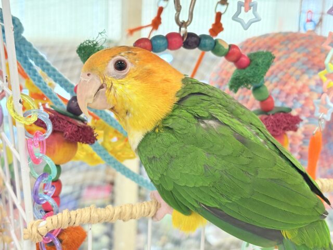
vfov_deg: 28.0
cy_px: 125
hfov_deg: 36.8
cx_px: 166
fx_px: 500
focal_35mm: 52
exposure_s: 1/50
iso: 80
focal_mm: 5.96
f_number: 1.6
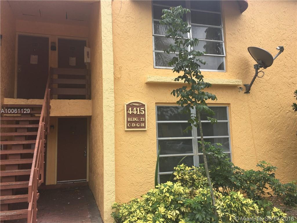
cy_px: 112
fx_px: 249
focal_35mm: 29
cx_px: 148
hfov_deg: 61.7
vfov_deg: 48.2
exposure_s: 1/712
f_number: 2.2
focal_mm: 4.15
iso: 25
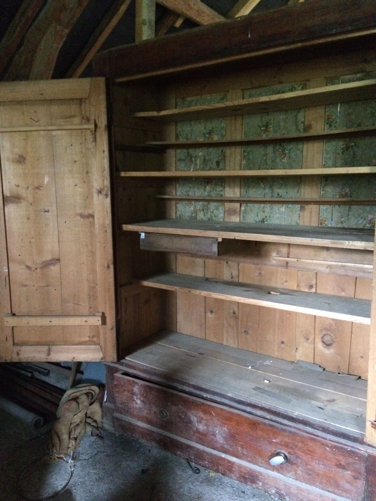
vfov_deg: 61.7
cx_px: 188
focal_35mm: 29
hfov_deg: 48.2
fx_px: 420
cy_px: 250
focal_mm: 4.15
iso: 800
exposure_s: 1/17
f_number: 2.2
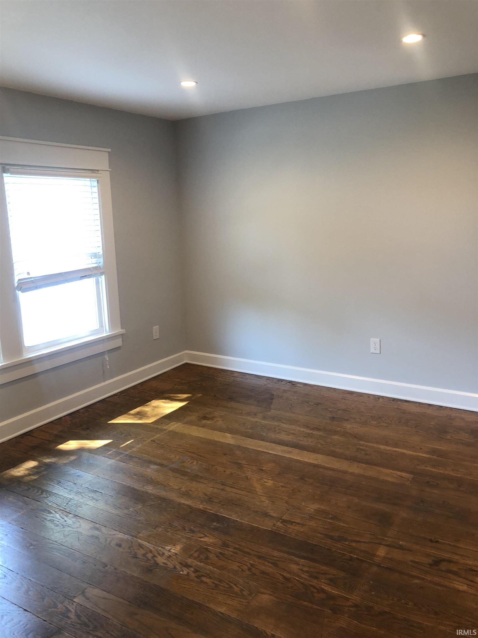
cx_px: 239
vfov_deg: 63.4
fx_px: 516
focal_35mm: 28
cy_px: 319
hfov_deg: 49.7
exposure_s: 1/20
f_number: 1.8
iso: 40
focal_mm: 3.99
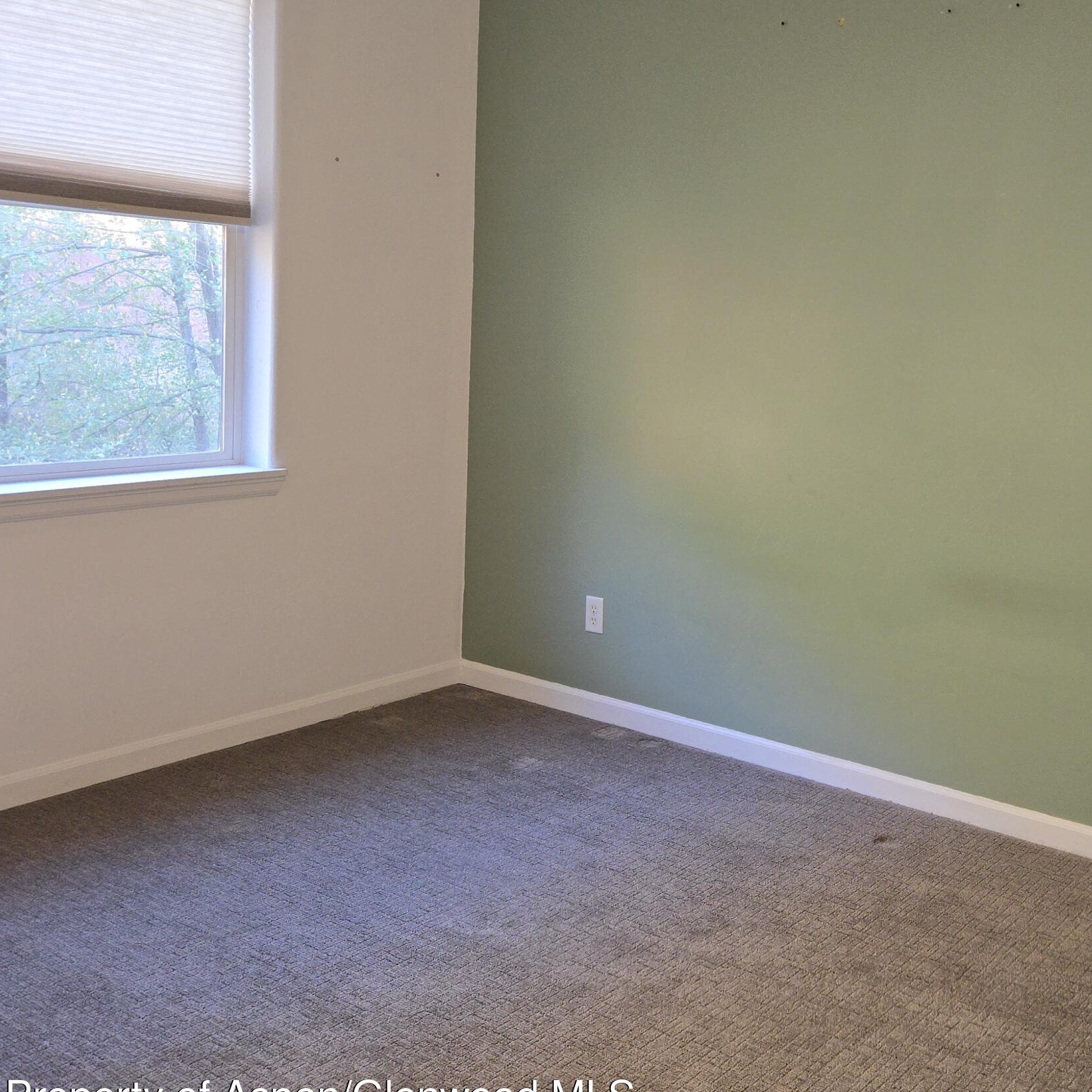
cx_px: 859
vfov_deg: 44.6
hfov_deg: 43.0
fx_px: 1321
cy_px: 419
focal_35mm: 37
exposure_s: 1/40
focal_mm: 5.4
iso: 100
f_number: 1.8
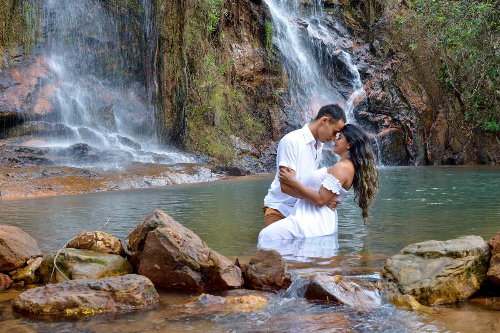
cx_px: 250
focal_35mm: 50
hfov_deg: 39.6
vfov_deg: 27.0
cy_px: 166
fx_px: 695
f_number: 8
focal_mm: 50
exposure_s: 1/30
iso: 1600
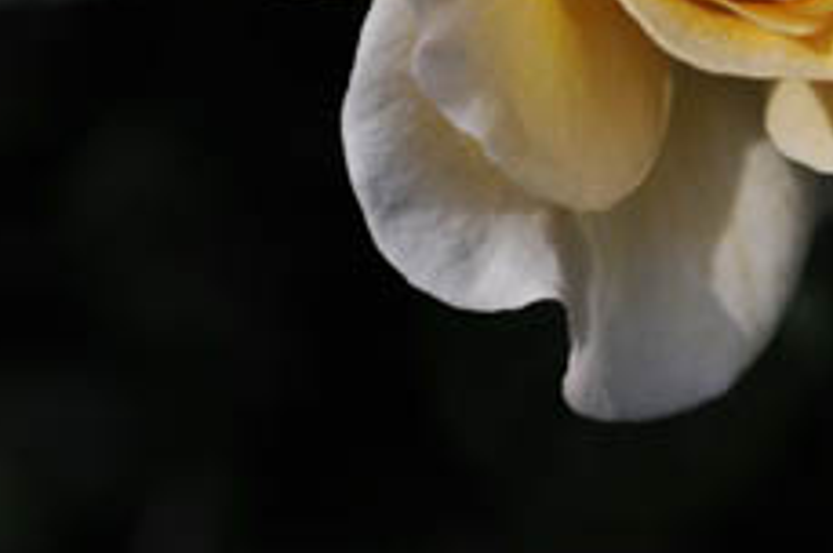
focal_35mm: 140
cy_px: -175
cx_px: 815
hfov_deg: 14.5
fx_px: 3235
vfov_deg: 9.6
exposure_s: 1/1600
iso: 200
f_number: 4
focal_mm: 50
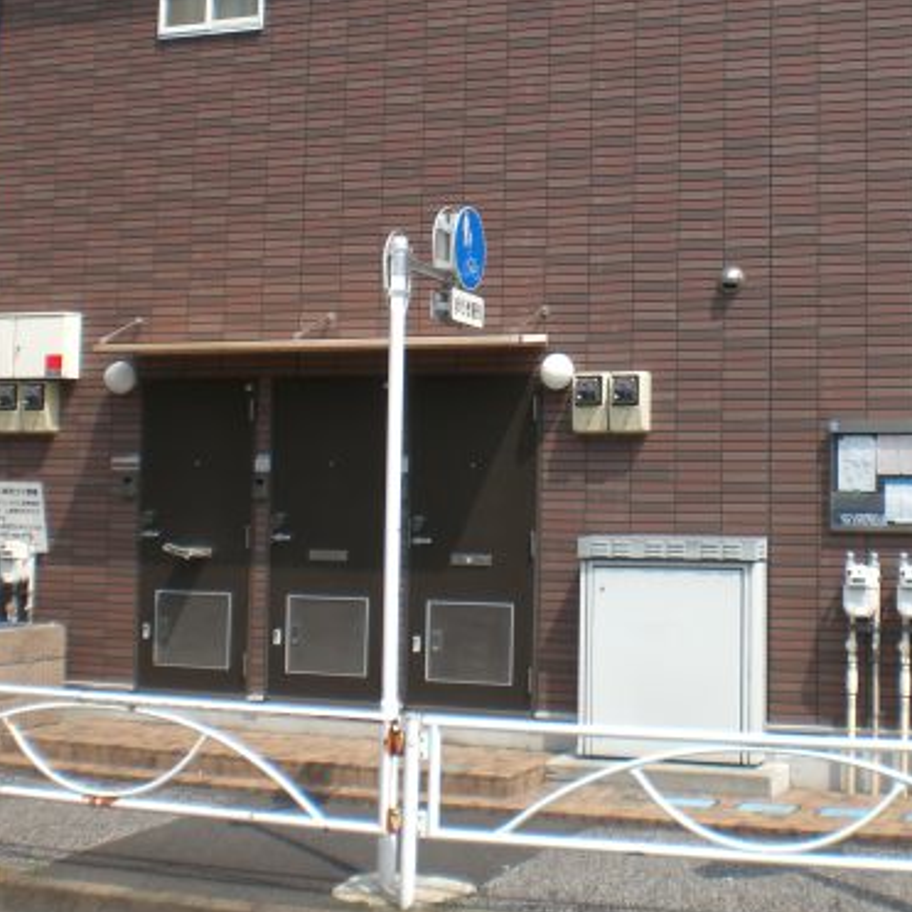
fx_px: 1729
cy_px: 332
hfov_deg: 29.1
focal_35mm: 58
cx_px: 683
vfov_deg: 29.4
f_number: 4.4
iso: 50
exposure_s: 1/320
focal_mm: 6.3
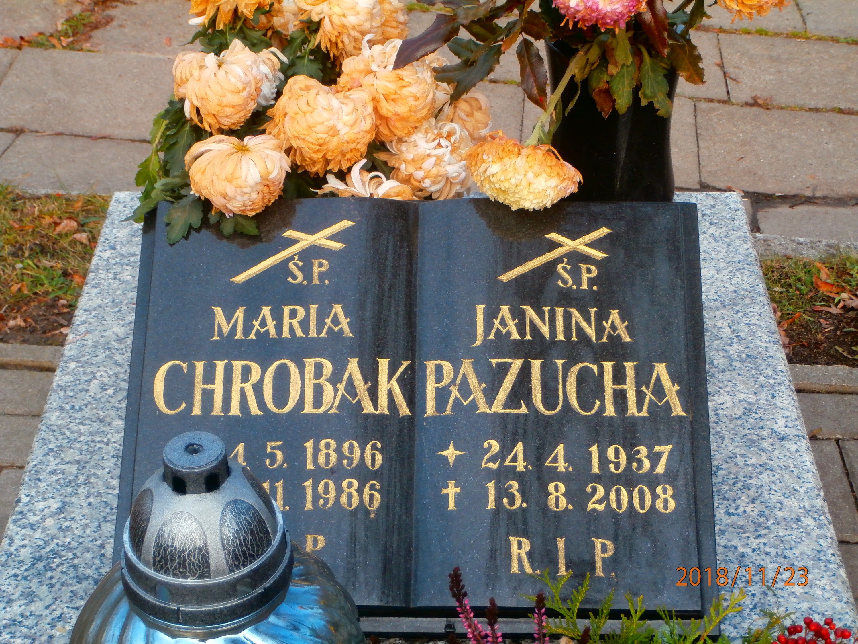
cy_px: 322
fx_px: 1685
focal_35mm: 68
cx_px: 429
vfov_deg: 21.6
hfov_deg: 28.6
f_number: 4.7
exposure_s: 1/125
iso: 100
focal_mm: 12.1
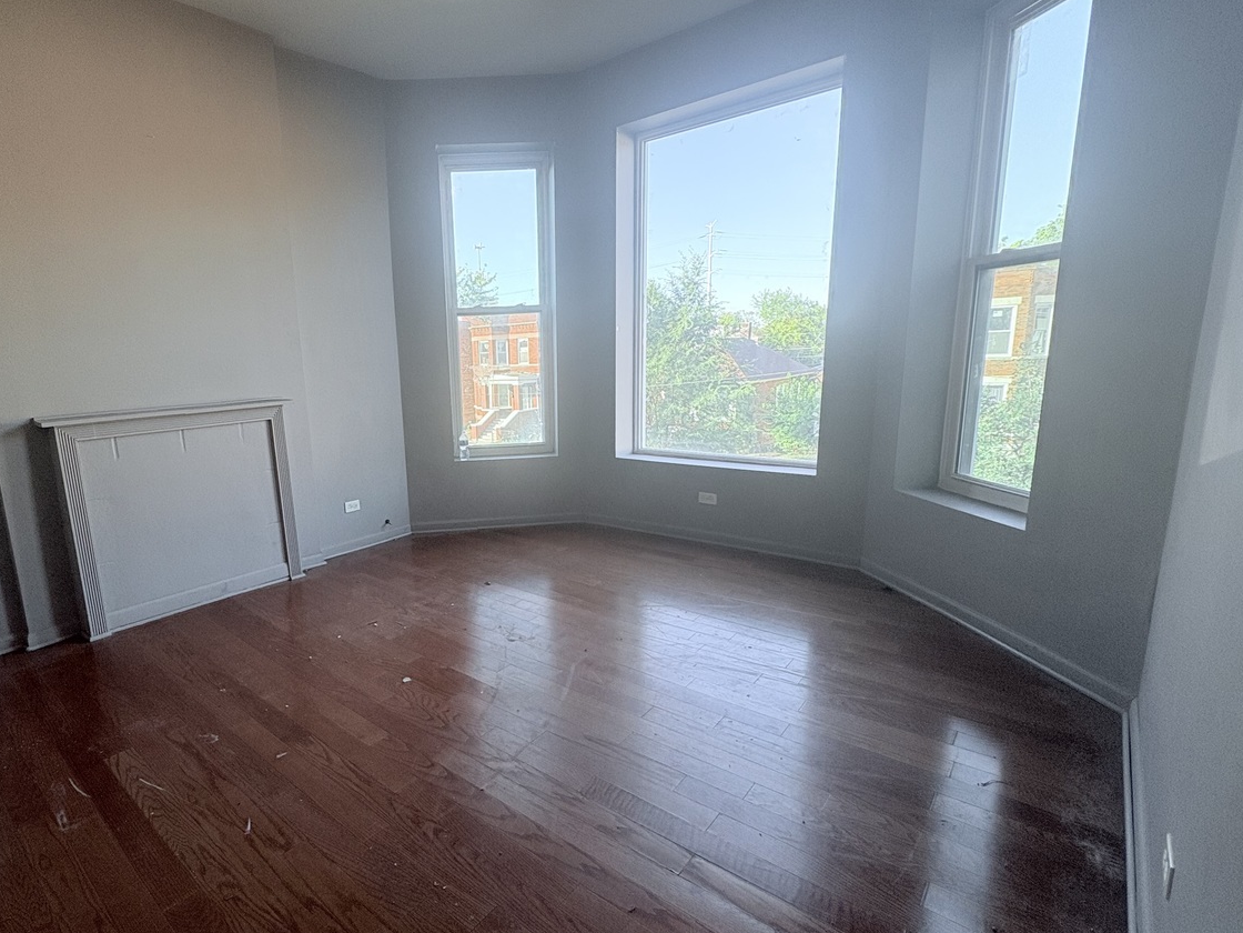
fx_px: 646
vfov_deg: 71.6
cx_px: 474
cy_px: 483
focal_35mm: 18
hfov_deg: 86.2
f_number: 2.2
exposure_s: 1/134
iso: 100
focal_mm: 2.22
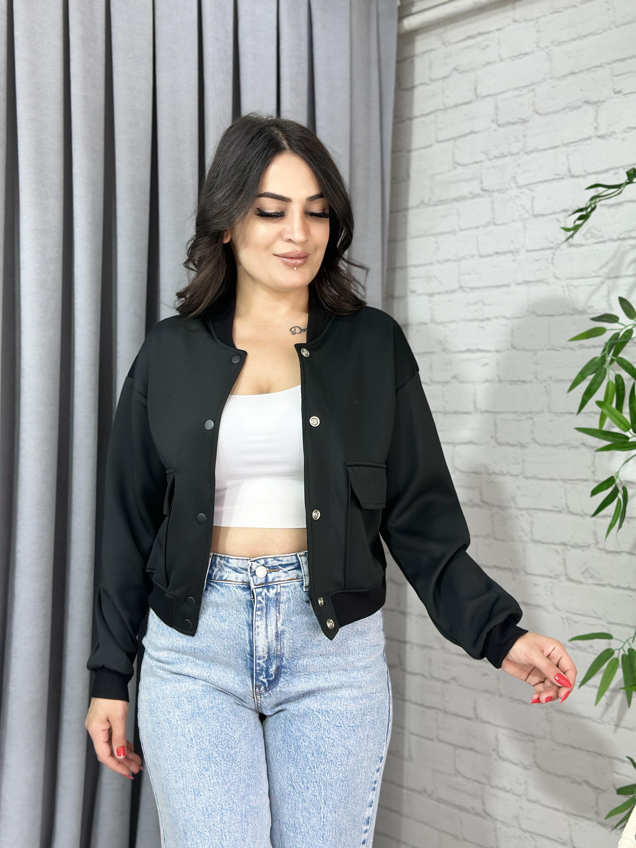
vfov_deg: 39.7
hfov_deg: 30.3
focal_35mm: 48
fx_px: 1176
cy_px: 424
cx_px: 318
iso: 80
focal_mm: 6.86
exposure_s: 1/100
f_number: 1.78
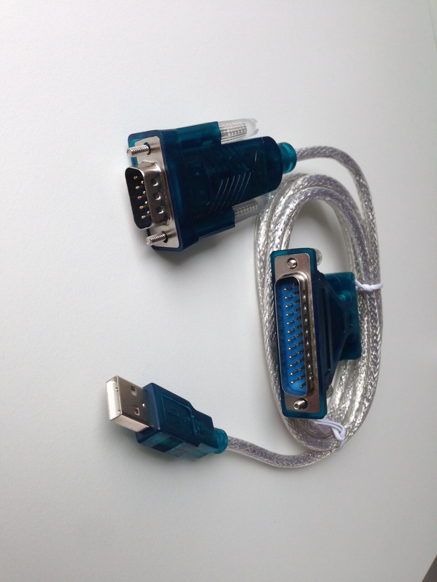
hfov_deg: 42.9
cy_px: 291
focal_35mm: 33
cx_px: 218
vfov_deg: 55.4
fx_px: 555
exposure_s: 1/173
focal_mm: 4.12
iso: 50
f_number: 2.4
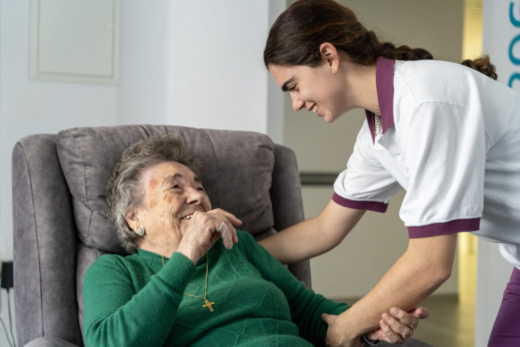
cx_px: 260
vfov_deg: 25.6
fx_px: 761
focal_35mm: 53
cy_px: 174
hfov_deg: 37.7
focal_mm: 52.7
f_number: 2.8
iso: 3200
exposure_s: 1/200
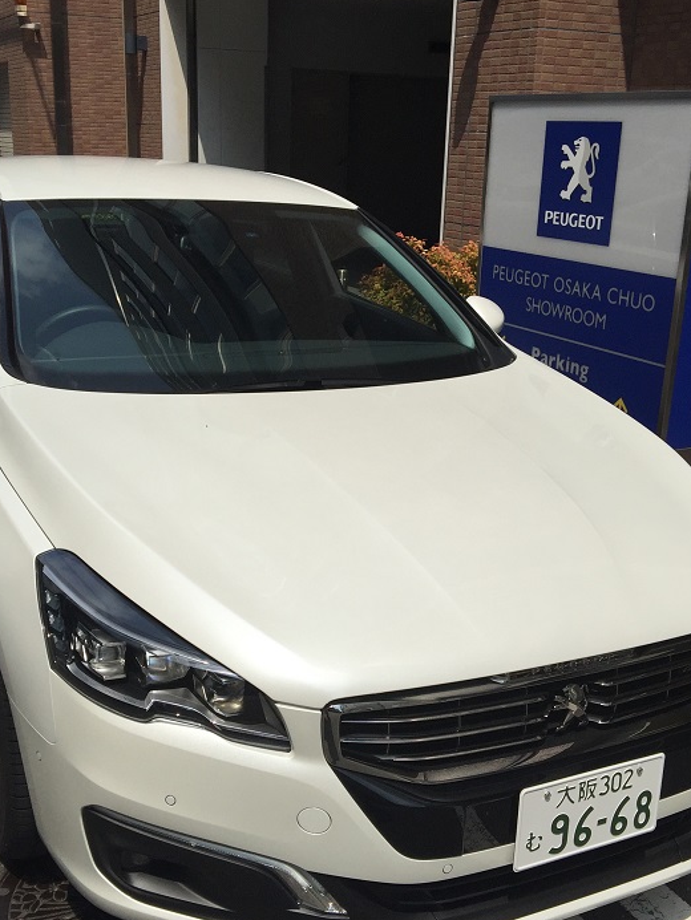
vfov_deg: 45.7
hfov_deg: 35.1
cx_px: 328
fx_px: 1091
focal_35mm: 41
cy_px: 495
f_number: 2.2
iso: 32
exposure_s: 1/4405
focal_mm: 4.15
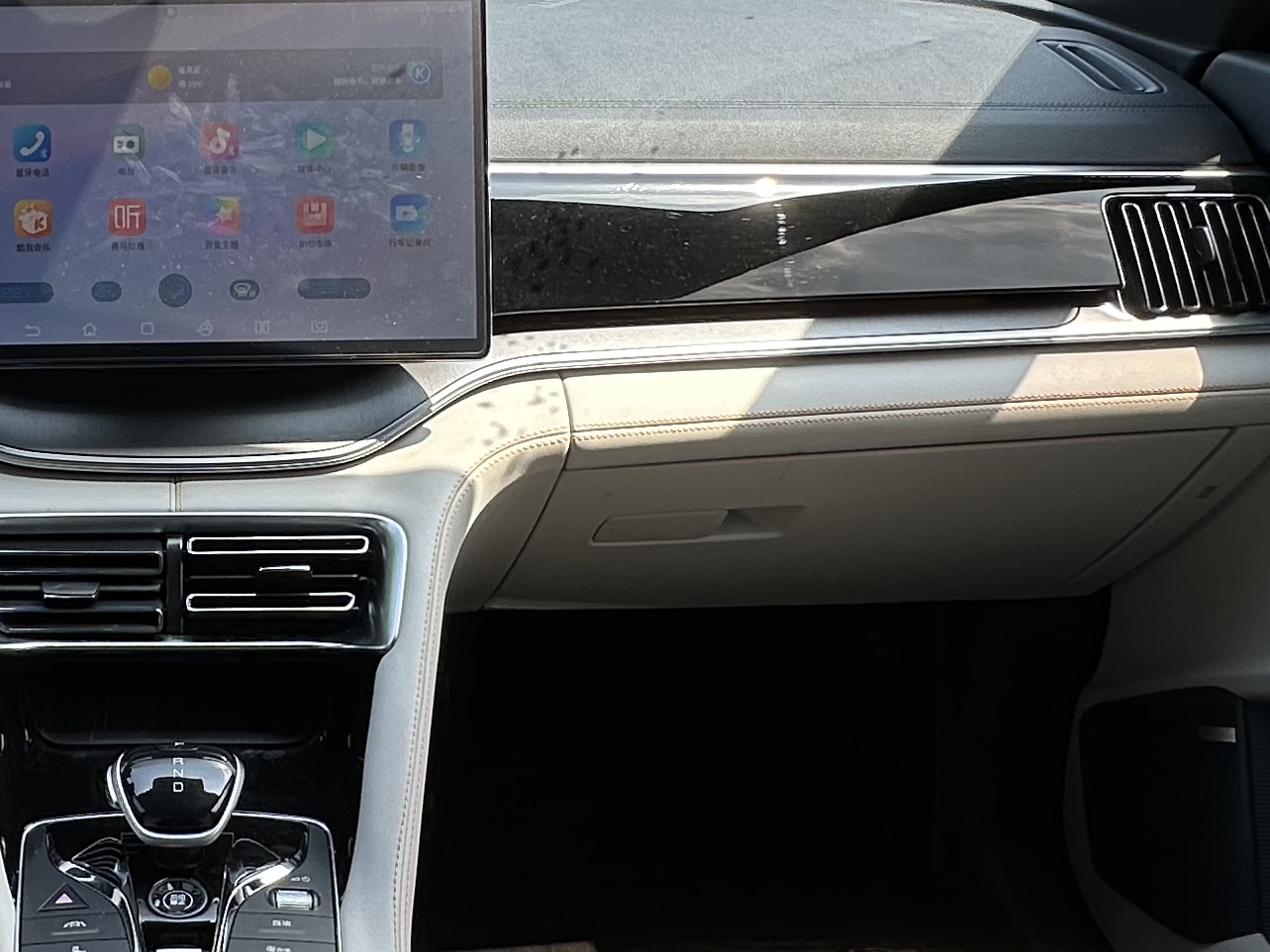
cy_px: 412
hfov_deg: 40.4
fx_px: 1614
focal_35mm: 44
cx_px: 183
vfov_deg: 32.8
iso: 40
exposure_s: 1/217
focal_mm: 2.22
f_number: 2.2
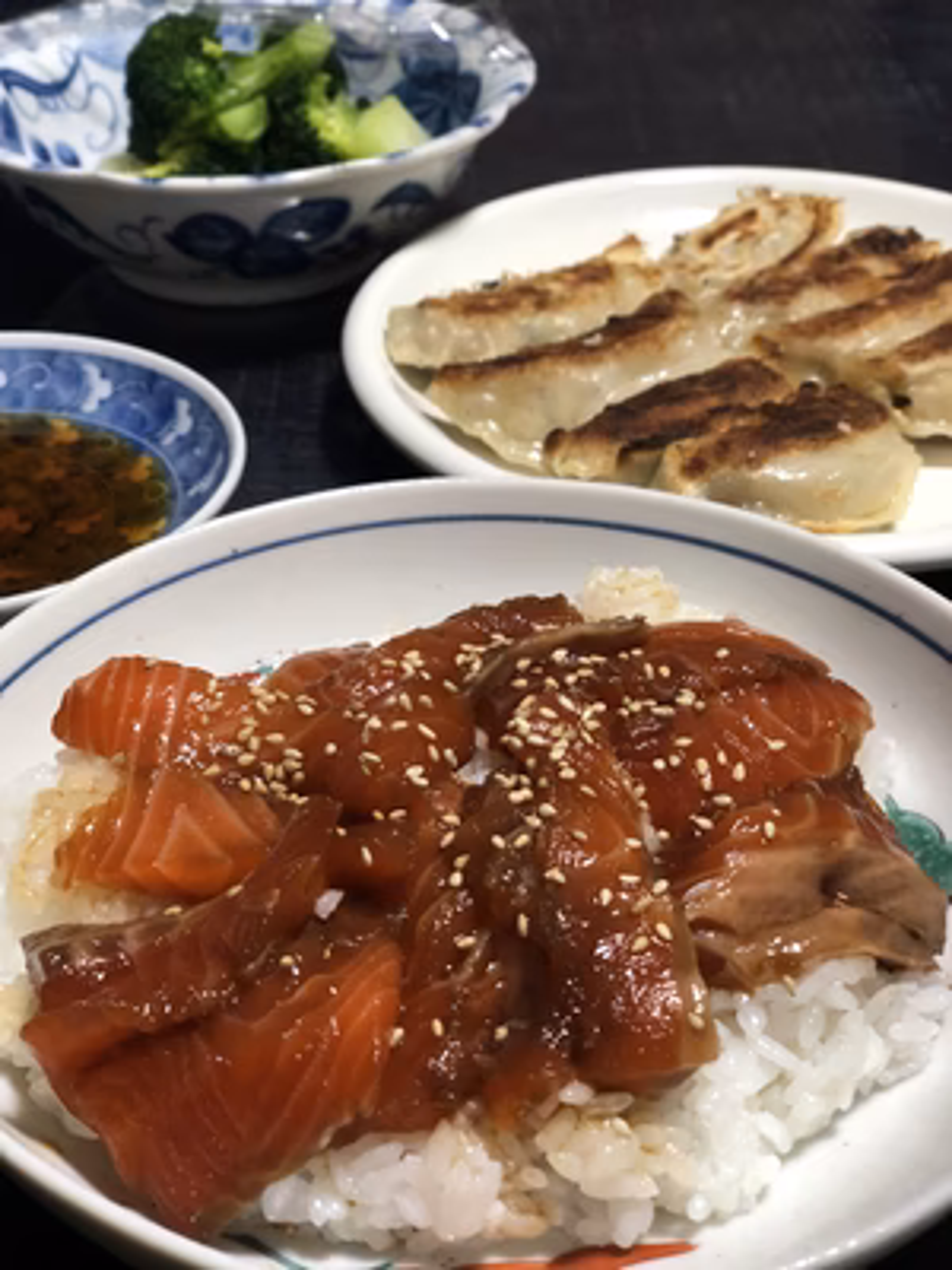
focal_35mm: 52
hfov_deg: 28.0
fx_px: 1907
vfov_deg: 36.8
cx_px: 476
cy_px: 635
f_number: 2.4
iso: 125
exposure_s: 1/30
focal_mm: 6
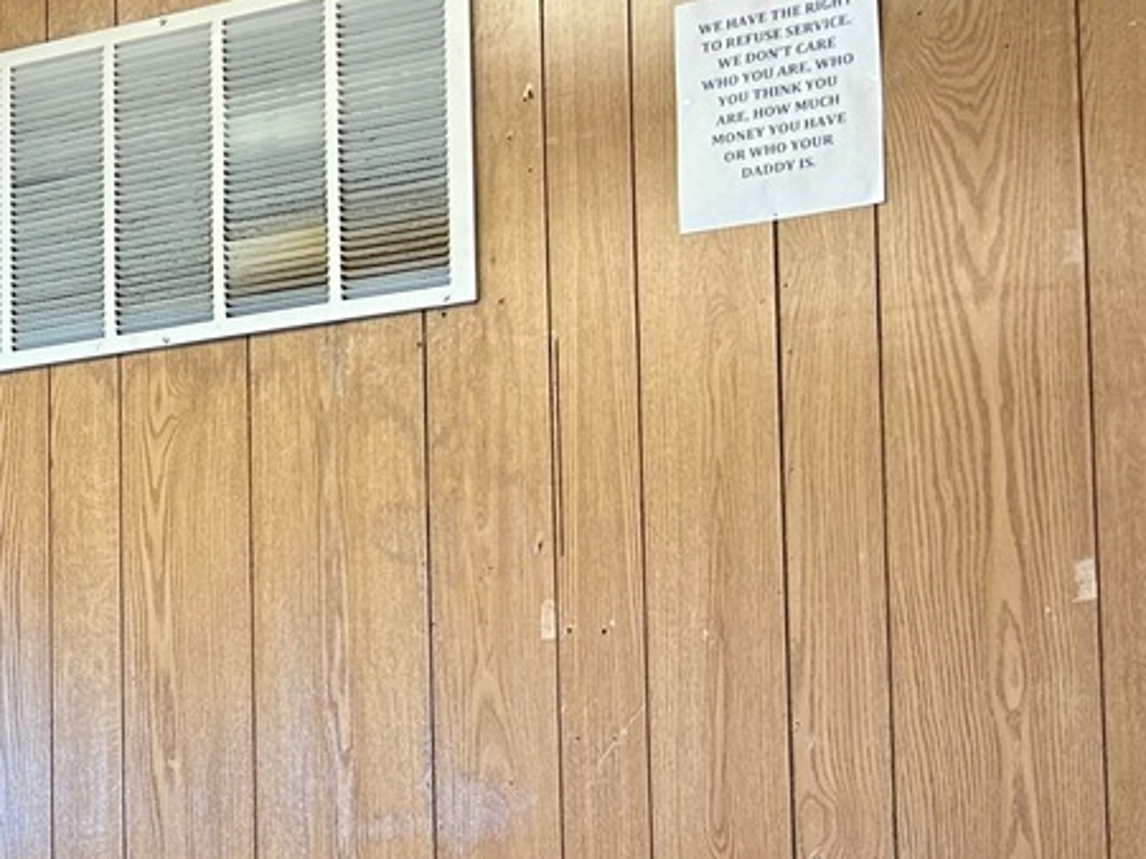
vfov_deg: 17.4
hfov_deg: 20.1
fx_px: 2747
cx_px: -600
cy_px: 811
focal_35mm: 83
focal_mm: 5.7
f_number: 1.5
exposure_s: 1/60
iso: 80
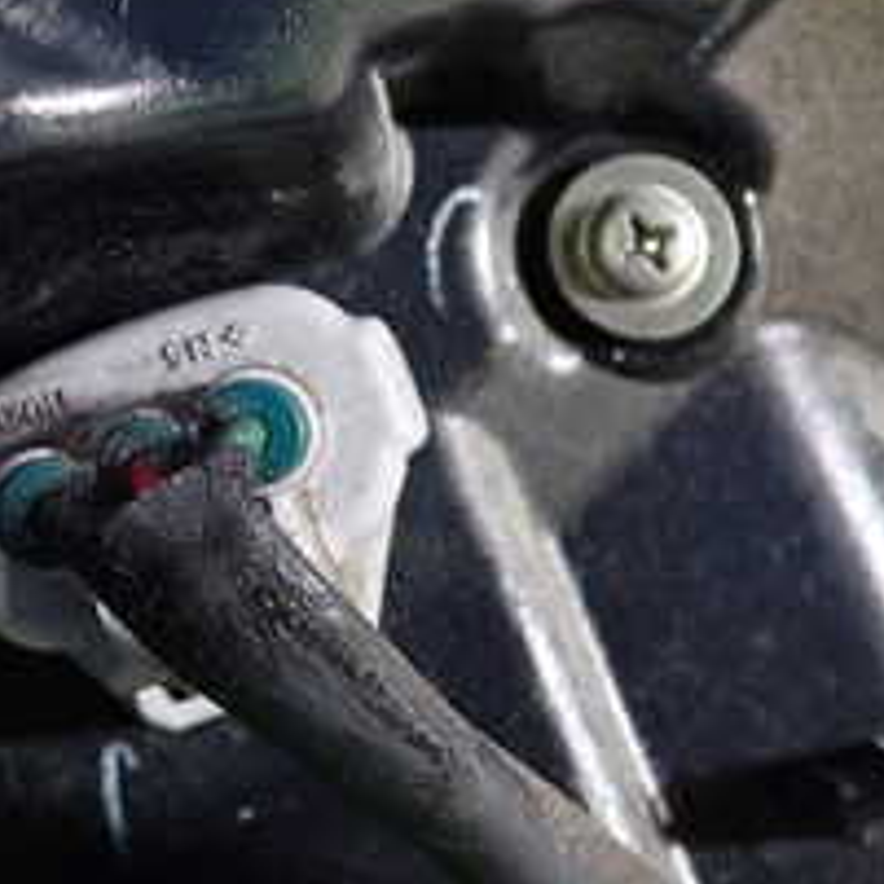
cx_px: -26
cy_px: 13
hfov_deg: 21.1
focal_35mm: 79
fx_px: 2282
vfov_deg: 21.2
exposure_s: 1/30
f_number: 2.3
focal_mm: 5.4
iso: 400
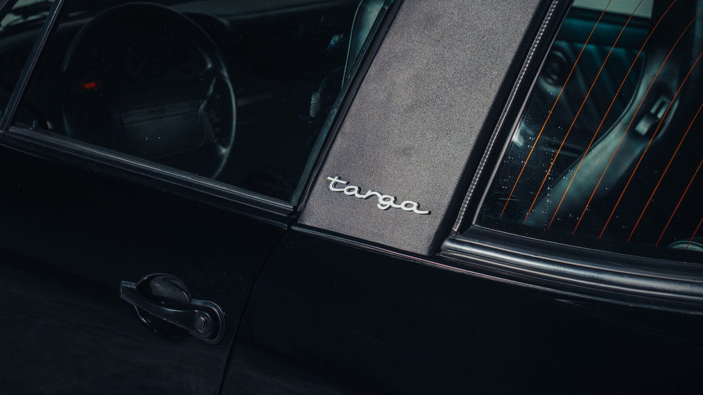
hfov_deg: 28.6
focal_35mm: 74
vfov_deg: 16.3
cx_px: 352
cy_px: 192
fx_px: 1379
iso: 800
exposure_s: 1/50
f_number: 7.1
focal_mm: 70
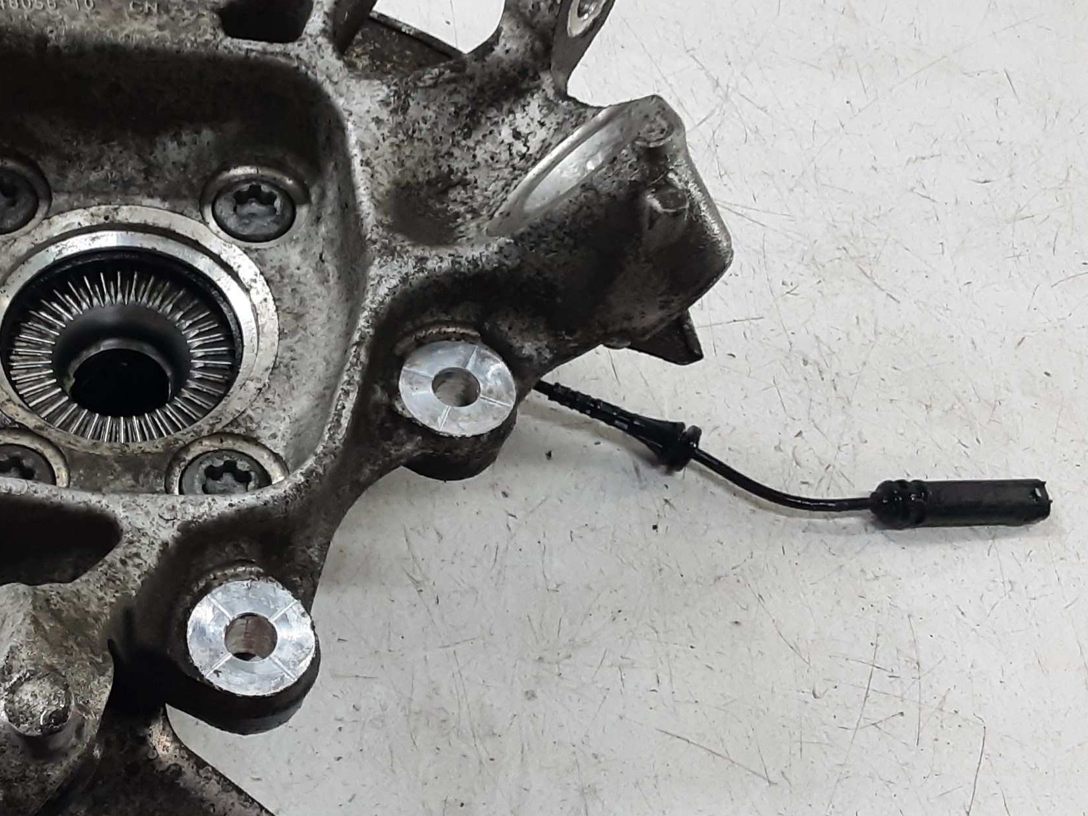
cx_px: 122
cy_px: 446
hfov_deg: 34.3
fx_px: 1666
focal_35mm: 53
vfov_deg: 27.5
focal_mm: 2.91
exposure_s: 1/50
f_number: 1.9
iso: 100
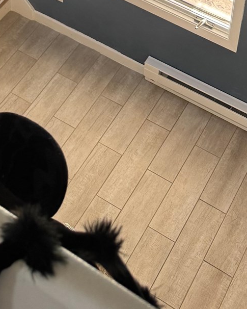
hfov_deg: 16.9
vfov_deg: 17.4
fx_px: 813
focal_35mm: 89
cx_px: 3
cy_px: -252
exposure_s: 1/120
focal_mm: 6.76
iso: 125
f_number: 1.78
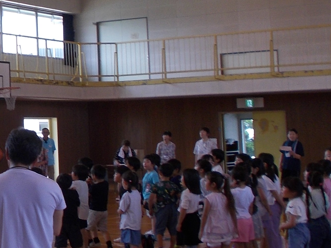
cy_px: 126
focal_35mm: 82
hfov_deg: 22.6
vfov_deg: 18.0
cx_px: -24
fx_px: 784
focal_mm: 5.3
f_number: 3.4
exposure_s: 1/80
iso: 80
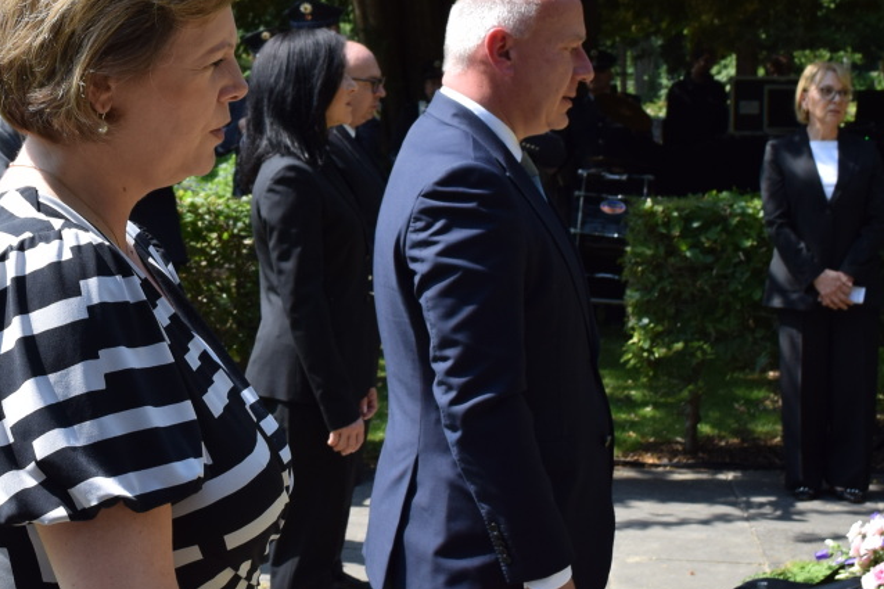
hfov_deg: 24.2
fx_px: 1993
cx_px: 61
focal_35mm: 81
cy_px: 149
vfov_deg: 16.7
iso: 200
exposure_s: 1/320
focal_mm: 23
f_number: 9
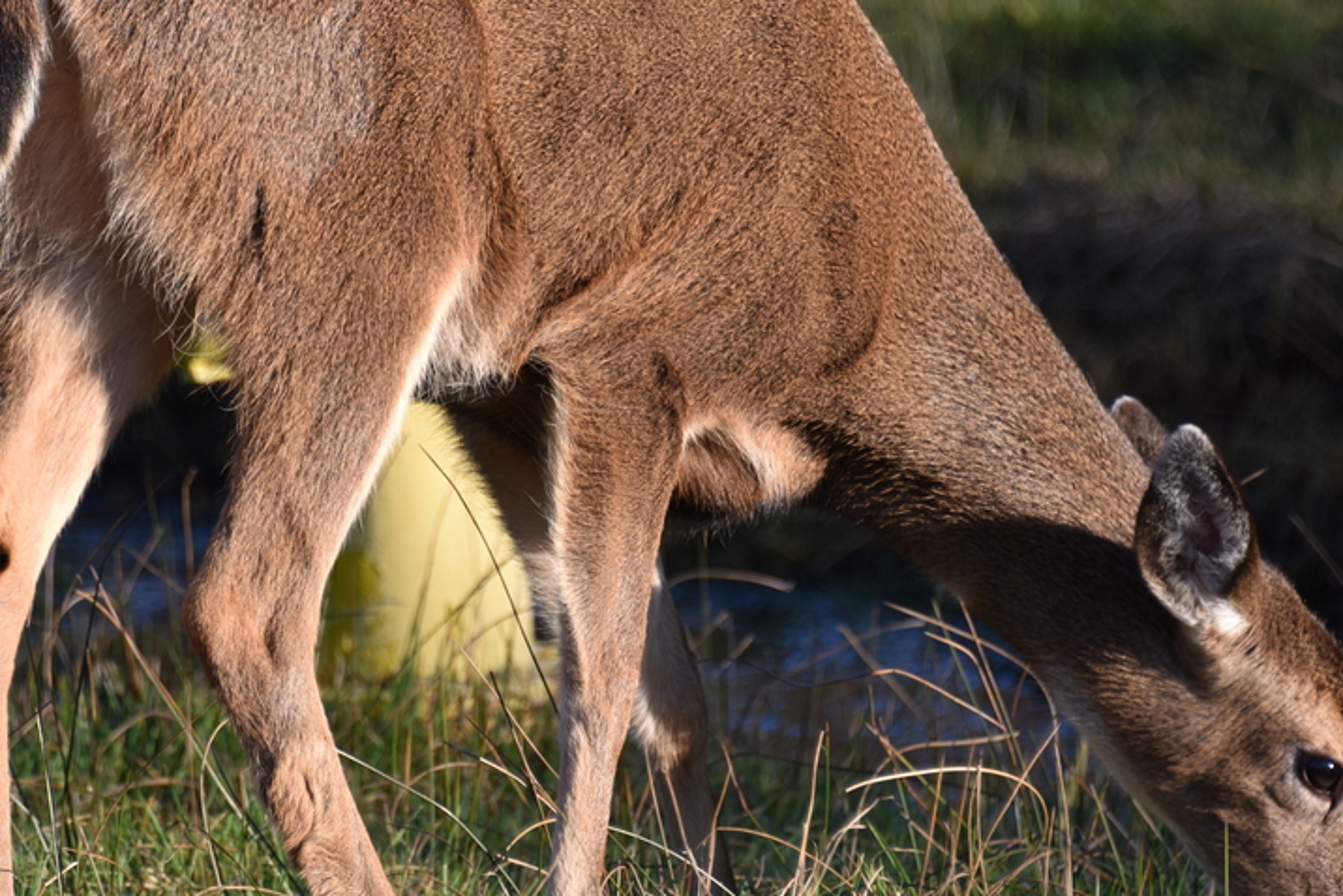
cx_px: 527
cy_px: 334
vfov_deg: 3.1
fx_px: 16681
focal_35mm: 447
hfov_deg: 4.6
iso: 220
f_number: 5.6
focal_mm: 250
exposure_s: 1/500
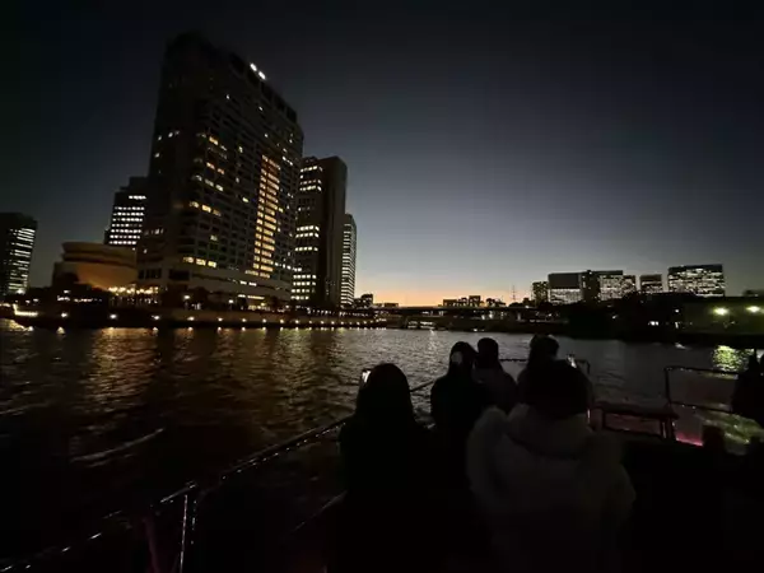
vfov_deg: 85.7
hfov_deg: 102.1
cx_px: 382
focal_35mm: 14
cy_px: 286
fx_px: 309
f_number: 2.2
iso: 1250
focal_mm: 2.22
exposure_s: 1/33
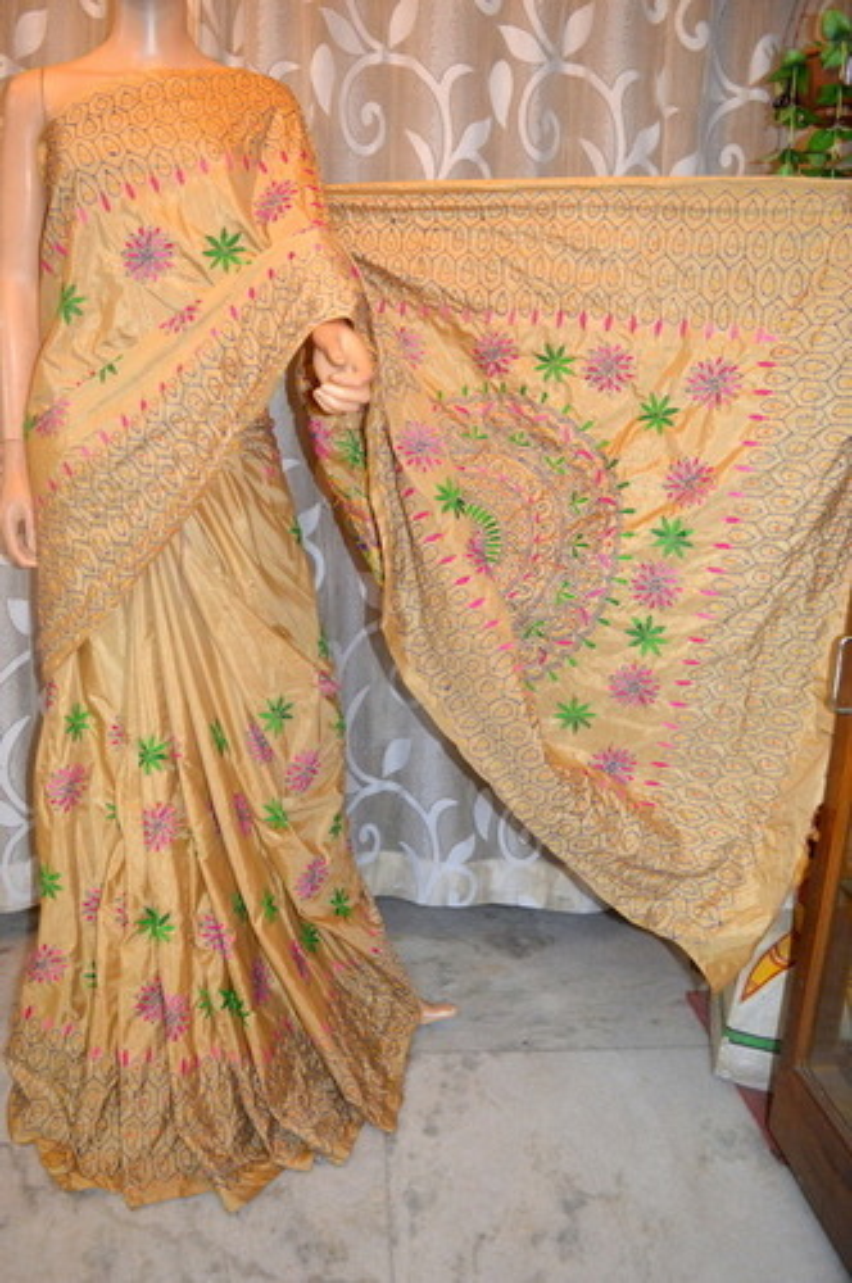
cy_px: 642
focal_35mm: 27
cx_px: 426
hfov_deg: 47.8
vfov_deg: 67.4
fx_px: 961
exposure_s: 1/60
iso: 1400
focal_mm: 18
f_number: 3.5
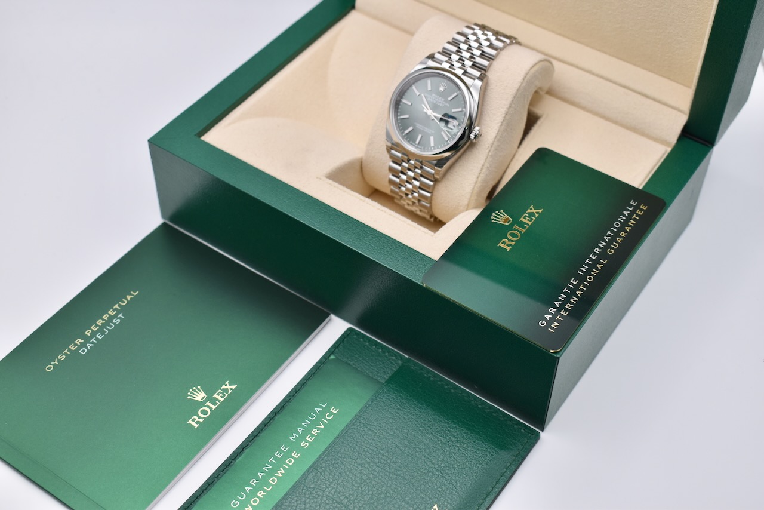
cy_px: 255
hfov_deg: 38.9
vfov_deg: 26.5
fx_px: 1083
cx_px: 382
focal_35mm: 51
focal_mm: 34
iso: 400
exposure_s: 1/125
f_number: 6.3
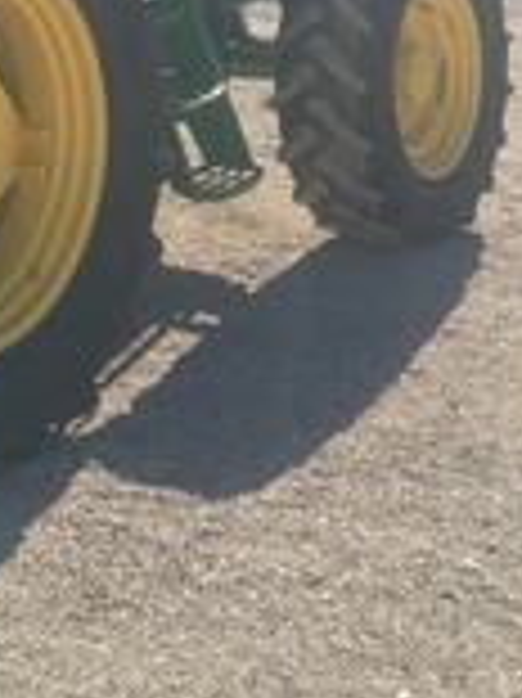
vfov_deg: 23.0
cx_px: -92
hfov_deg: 18.2
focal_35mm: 77
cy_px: -167
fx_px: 1550
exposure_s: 1/905
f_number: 2.2
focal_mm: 4.15
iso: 25
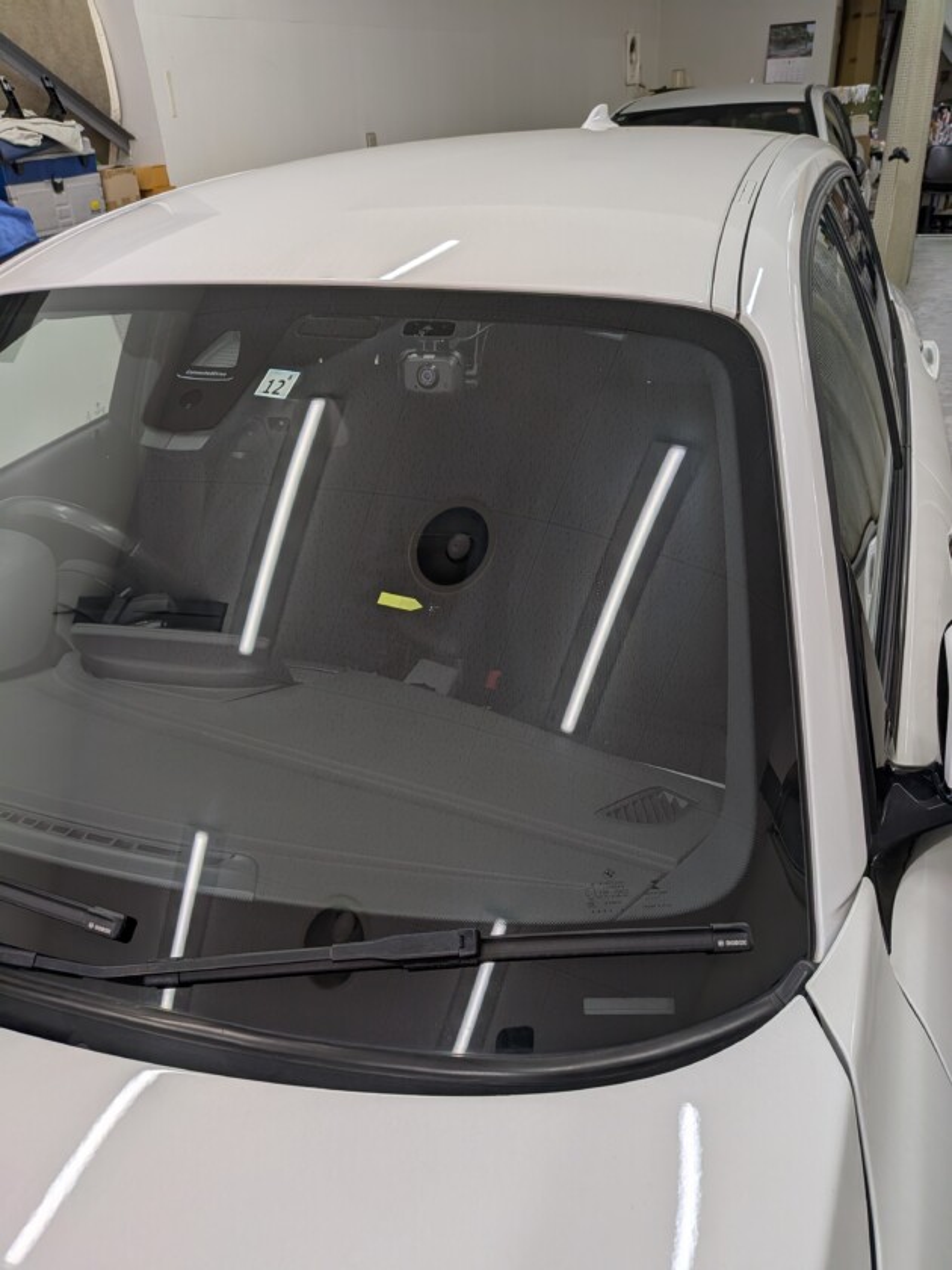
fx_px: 880
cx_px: 476
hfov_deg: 56.8
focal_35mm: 24
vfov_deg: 71.6
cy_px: 635
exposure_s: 1/592
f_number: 1.7
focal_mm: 4.53
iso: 34
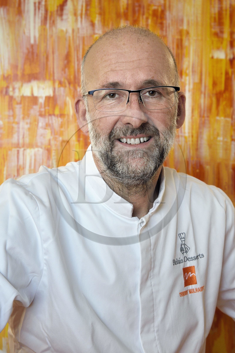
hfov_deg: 24.6
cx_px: 118
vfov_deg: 36.2
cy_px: 176
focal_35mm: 55
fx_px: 538
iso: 1600
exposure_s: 1/30
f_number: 7.1
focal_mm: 55
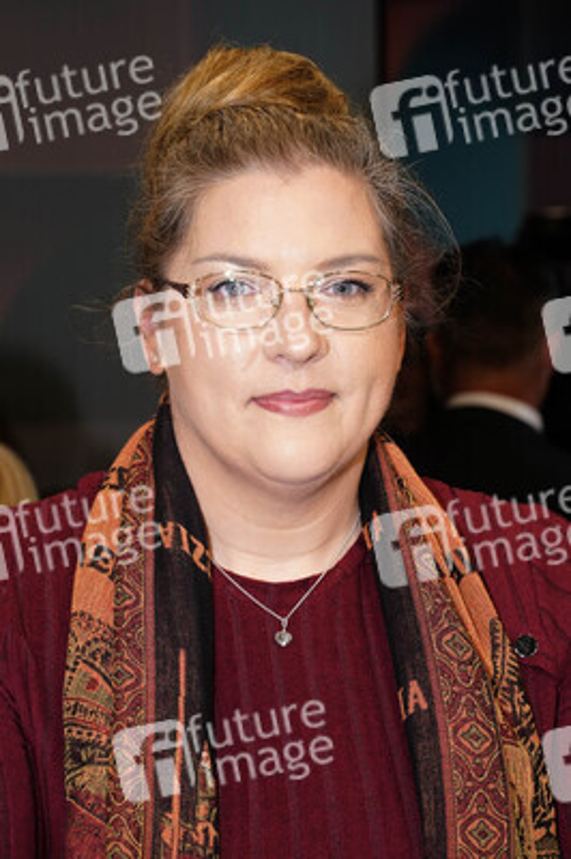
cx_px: 286
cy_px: 430
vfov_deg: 30.5
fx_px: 1573
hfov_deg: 20.6
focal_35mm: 66
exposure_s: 1/160
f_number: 5.6
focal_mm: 66
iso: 2000
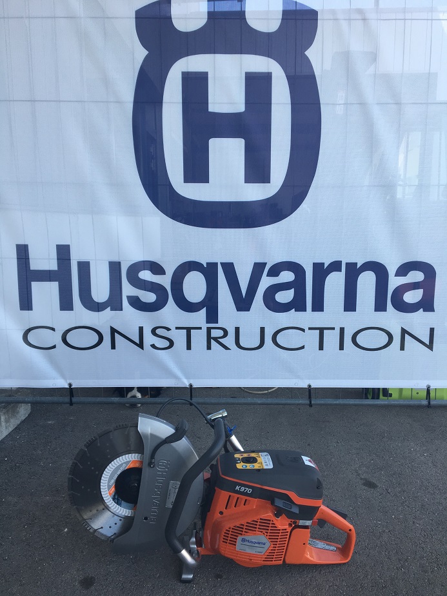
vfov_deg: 61.7
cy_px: 298
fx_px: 499
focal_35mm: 29
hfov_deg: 48.2
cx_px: 224
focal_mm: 4.15
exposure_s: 1/195
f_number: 2.2
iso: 25
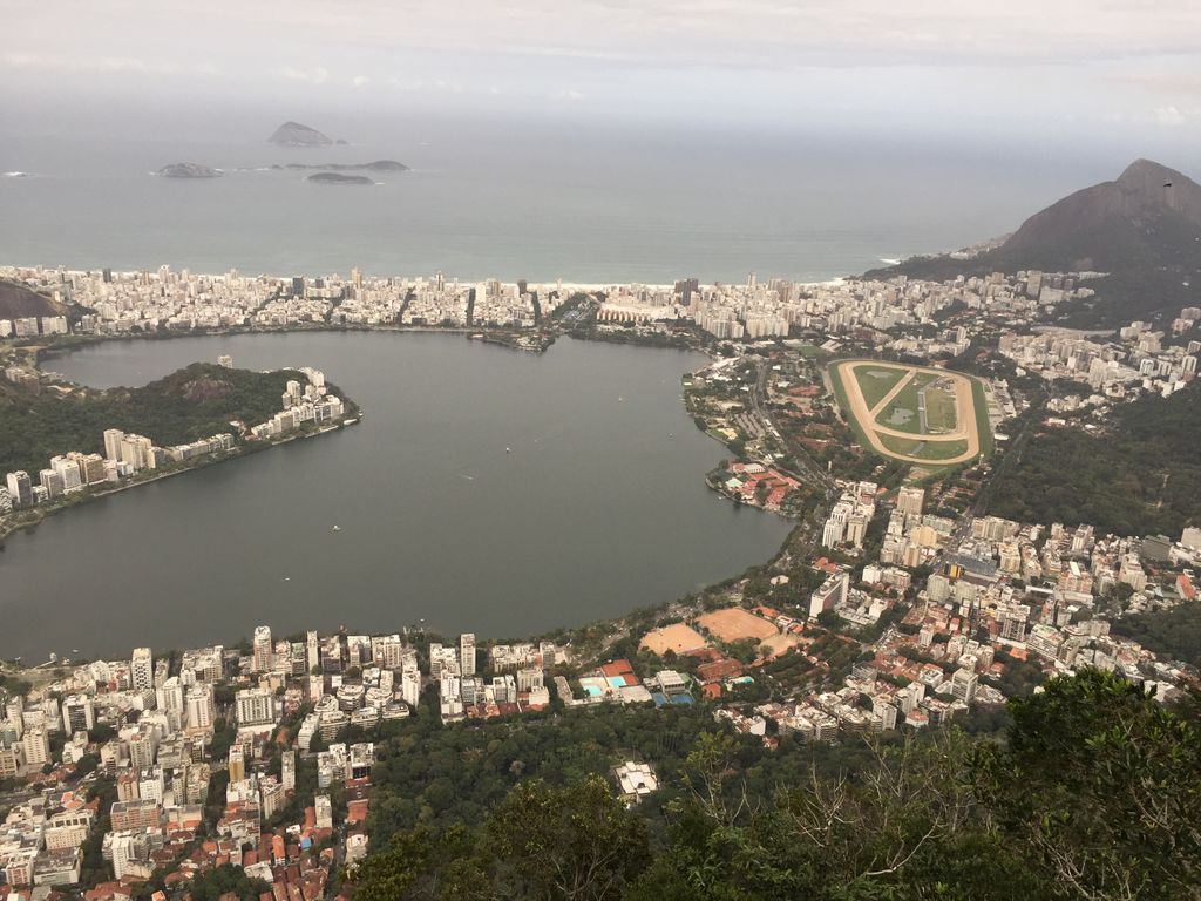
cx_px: 600
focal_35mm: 29
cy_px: 450
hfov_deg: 61.7
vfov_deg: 48.2
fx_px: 1006
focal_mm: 4.15
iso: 32
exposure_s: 1/1647
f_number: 2.2
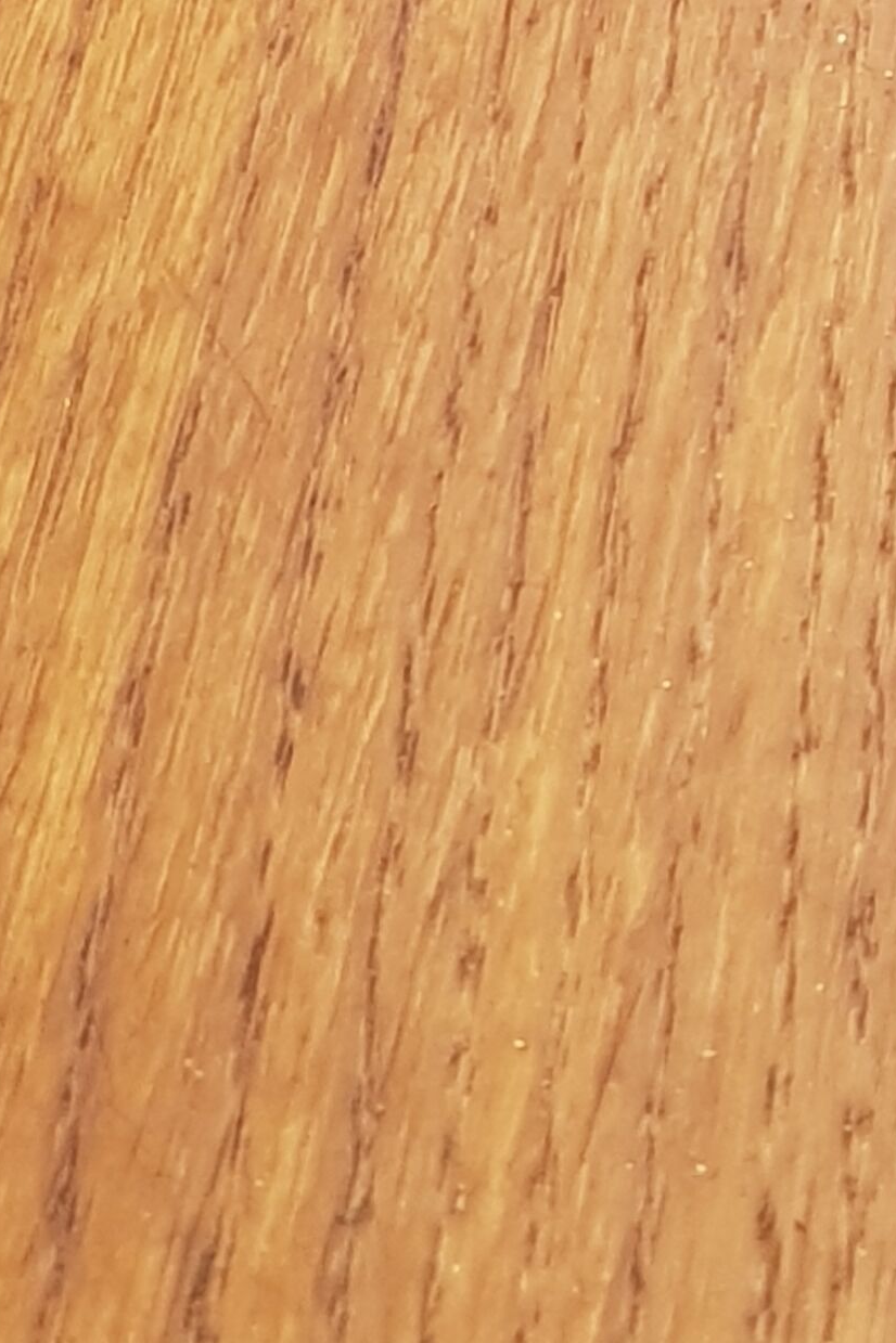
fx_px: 3285
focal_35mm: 88
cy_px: -556
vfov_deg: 20.4
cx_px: 1593
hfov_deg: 13.9
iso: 80
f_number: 1.7
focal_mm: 4.3
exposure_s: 1/50
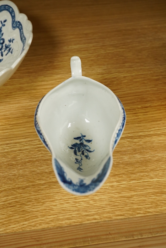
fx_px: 311
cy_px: 124
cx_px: 83
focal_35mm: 45
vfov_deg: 43.6
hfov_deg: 29.9
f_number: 10
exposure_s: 1/125
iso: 2000
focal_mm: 30
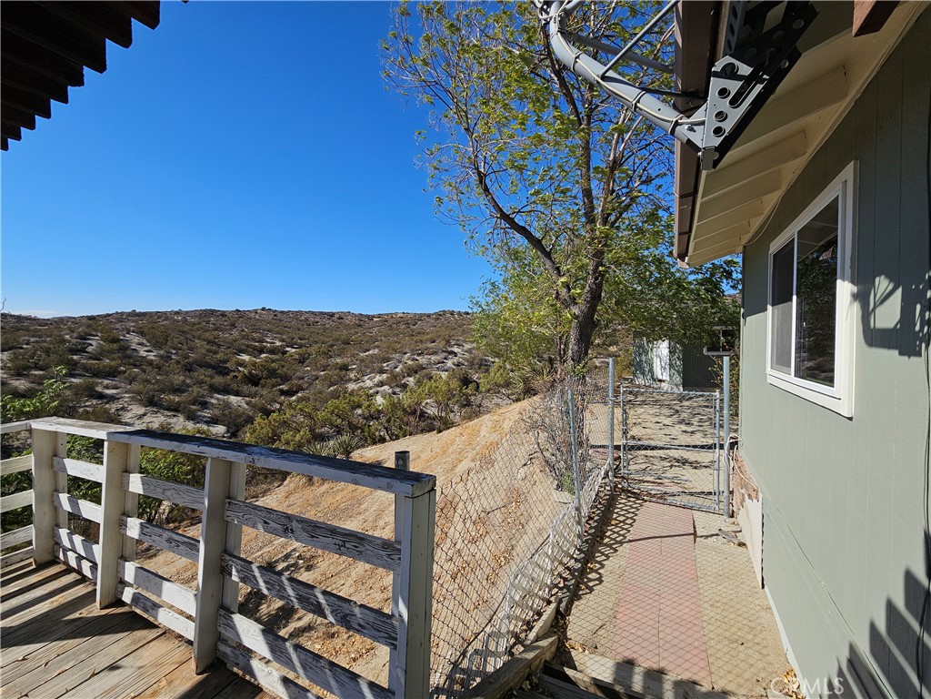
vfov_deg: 89.9
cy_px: 350
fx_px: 350
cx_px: 466
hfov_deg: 106.2
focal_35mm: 13
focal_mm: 2.2
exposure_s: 1/2531
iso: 50
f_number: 2.2
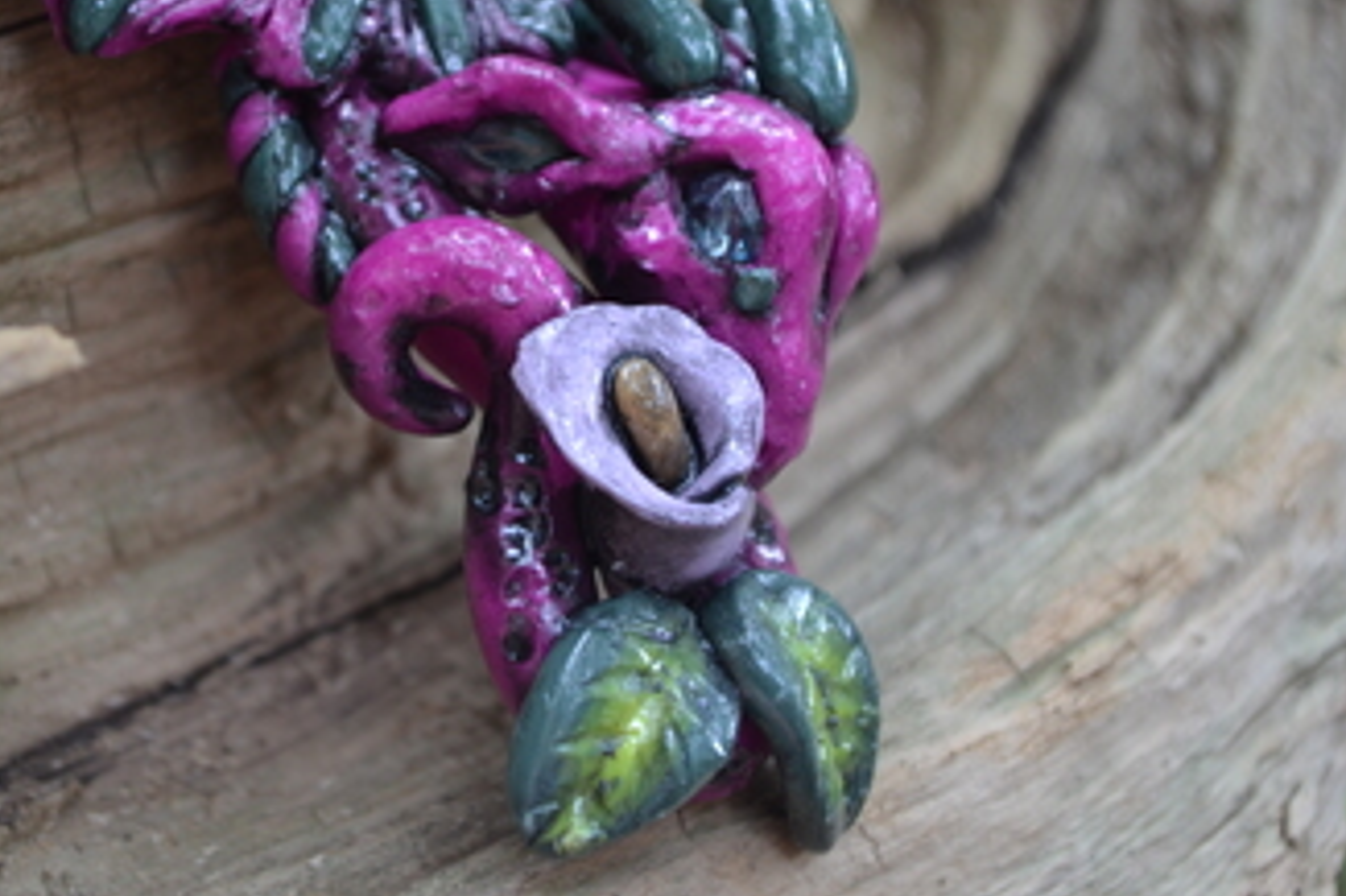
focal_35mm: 117
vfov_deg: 11.7
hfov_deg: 17.5
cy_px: 279
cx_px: 419
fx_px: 4361
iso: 400
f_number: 5.6
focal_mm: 55
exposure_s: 1/60
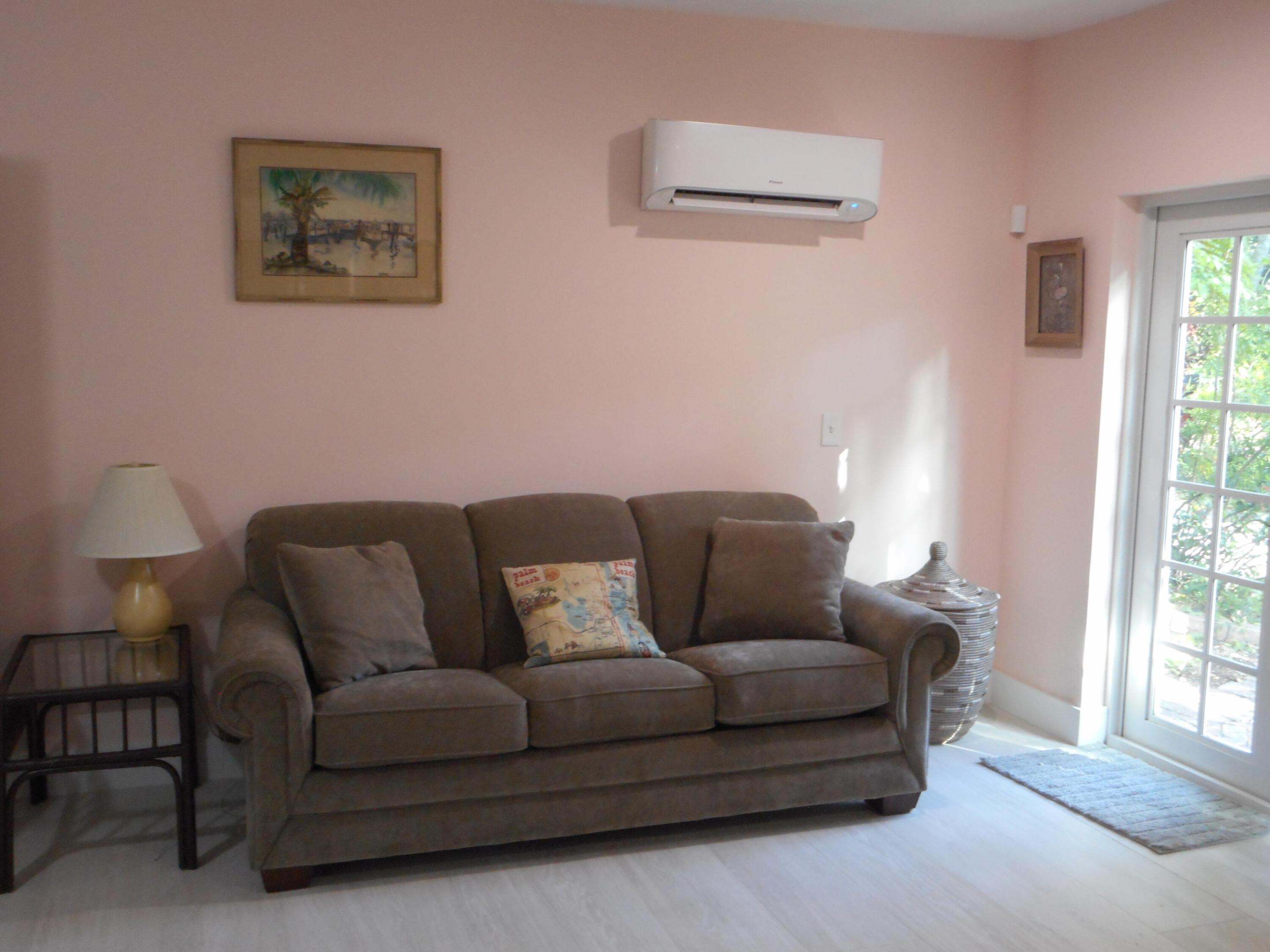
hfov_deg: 54.0
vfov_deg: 41.8
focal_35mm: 34
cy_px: 476
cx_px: 635
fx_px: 1247
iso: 400
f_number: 4.2
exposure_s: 1/13
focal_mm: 6
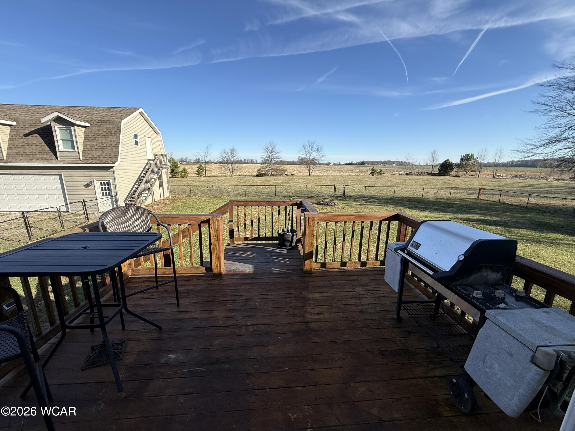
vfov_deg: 85.7
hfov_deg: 102.1
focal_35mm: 14
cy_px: 216
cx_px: 288
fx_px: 233
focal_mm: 2.22
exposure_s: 1/1235
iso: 50
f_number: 2.2
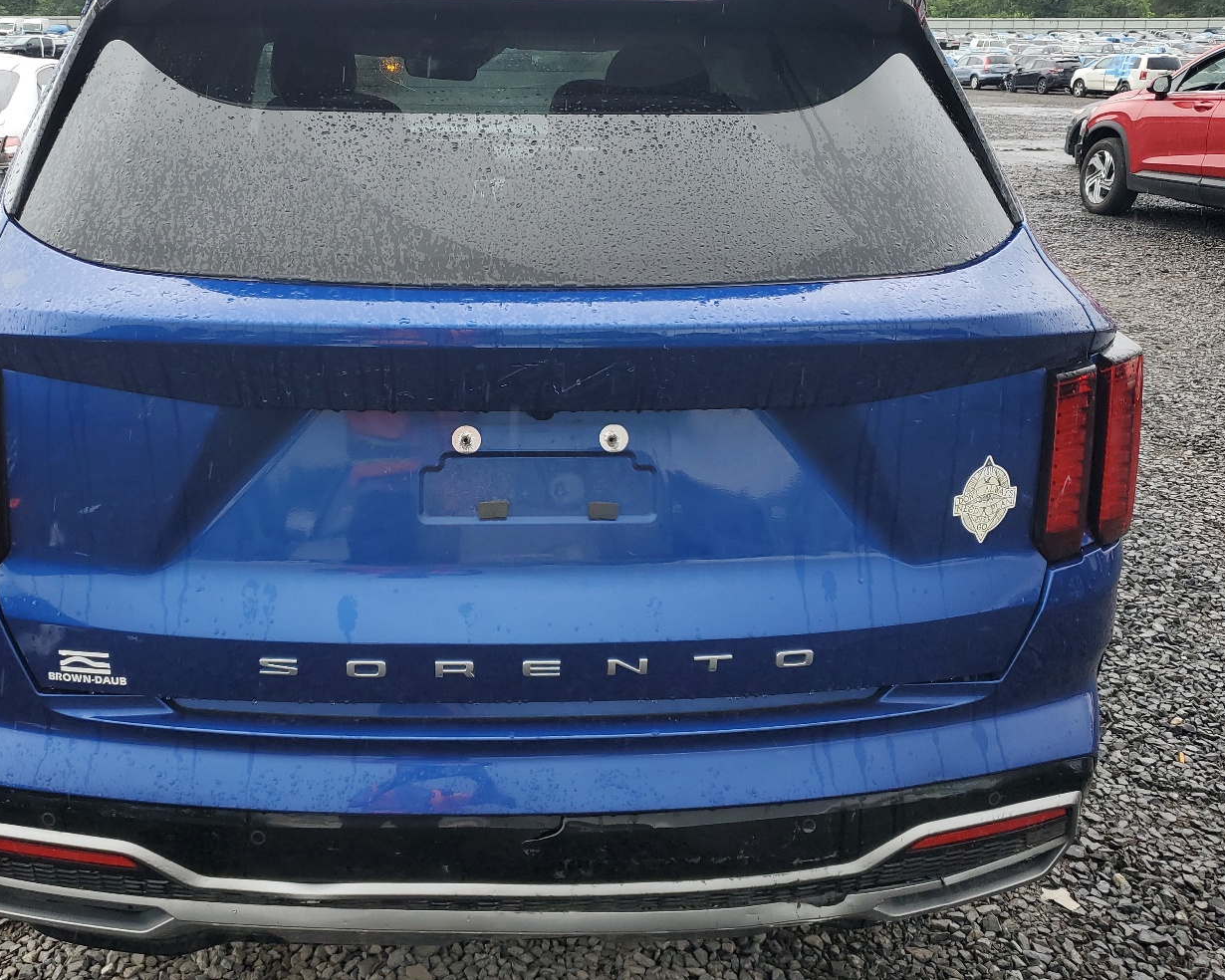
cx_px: 490
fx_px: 1196
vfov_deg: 44.4
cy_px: 426
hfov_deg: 53.8
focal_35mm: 33
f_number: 1.5
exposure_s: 1/312
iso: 50
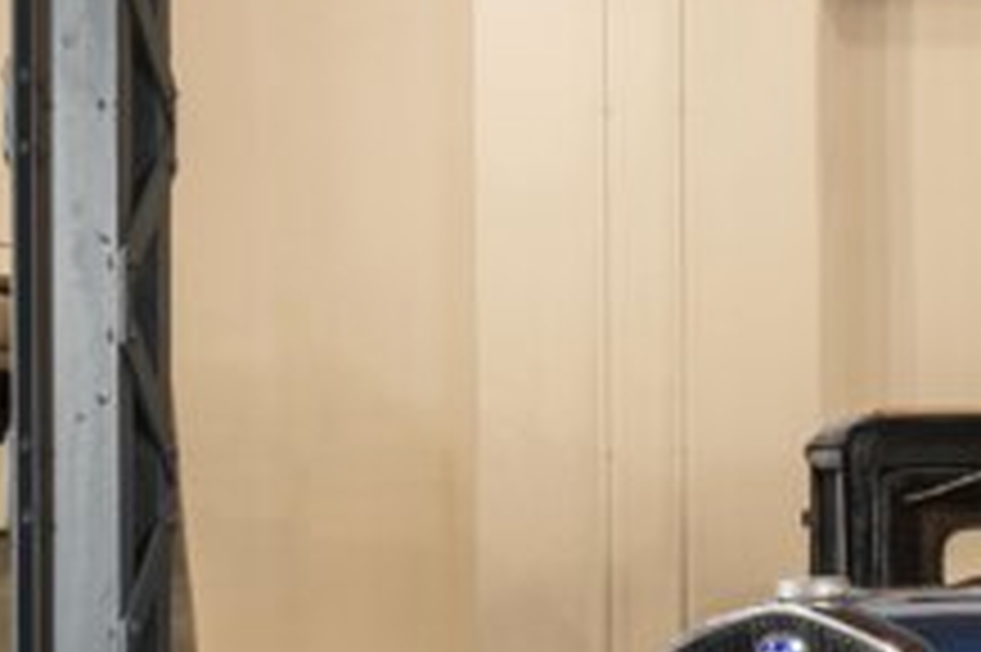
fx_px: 3839
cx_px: 1210
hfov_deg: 14.1
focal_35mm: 141
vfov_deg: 9.6
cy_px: 805
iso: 100
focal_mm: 40
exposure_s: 2
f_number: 5.6
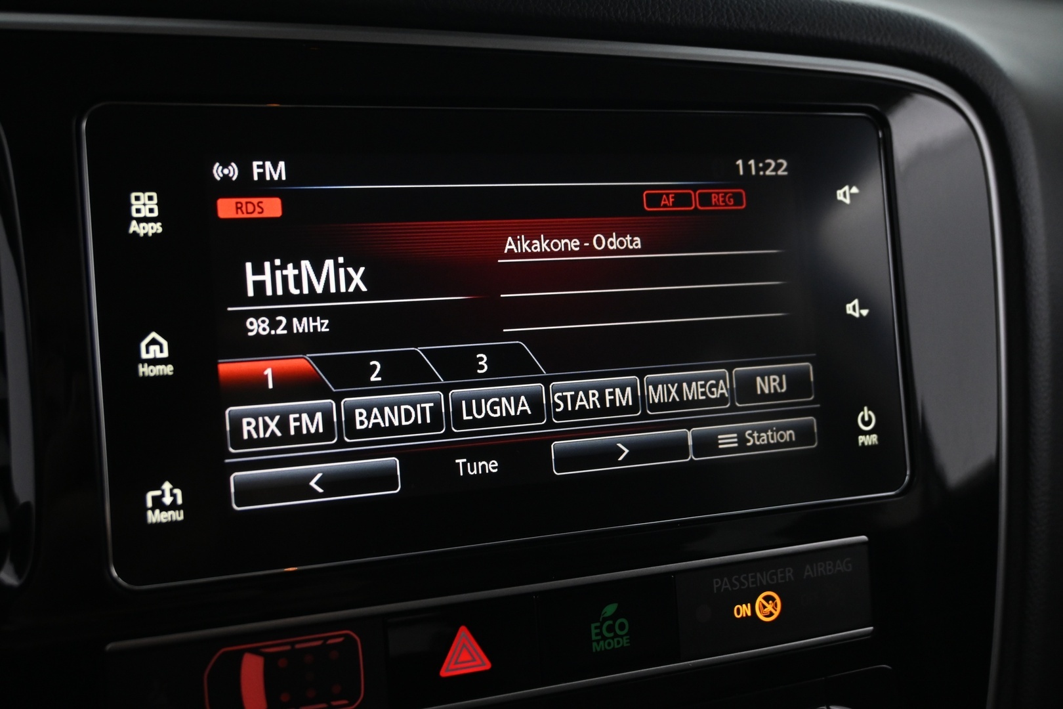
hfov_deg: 53.1
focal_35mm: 36
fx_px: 1063
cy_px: 354
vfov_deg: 36.9
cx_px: 532
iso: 1600
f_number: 4.2
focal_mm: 24
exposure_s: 1/25
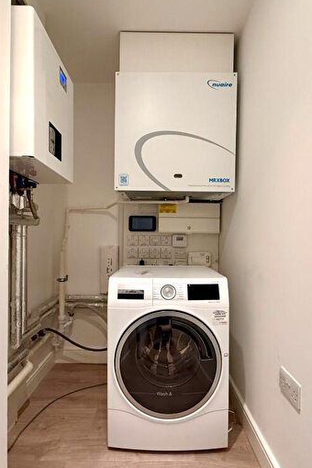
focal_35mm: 20
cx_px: 162
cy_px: 237
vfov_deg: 84.0
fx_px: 260
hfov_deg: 61.9
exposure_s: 1/95
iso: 320
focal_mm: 2.22
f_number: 2.2
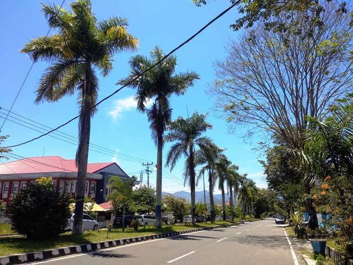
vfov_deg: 53.1
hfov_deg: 67.3
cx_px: 176
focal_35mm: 26
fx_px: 265
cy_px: 132
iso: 100
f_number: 2.2
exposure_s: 1/804
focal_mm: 3.81
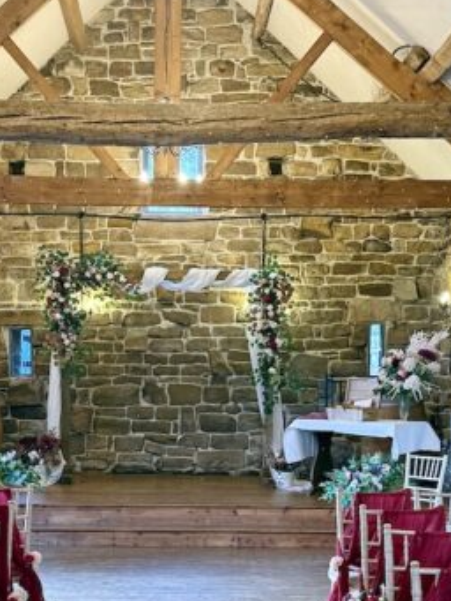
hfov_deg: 20.4
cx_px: 187
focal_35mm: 72
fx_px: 1250
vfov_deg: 26.6
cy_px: 471
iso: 250
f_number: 1.78
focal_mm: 6.76
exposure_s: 1/50
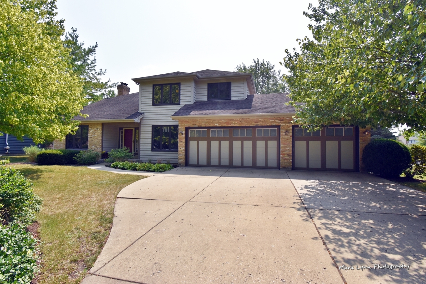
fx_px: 204
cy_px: 142
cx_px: 213
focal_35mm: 17
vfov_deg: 69.7
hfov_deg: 92.4
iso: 200
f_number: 9.5
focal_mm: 11.5
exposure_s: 1/350
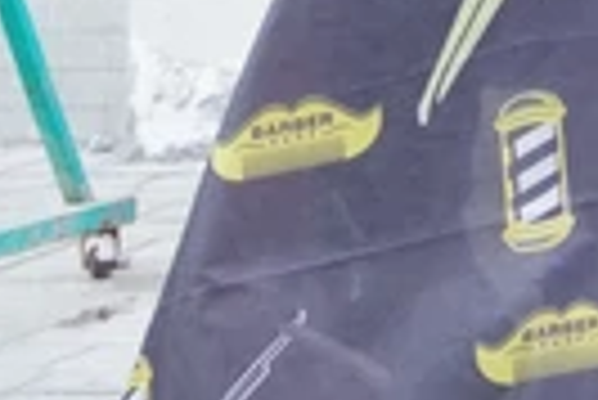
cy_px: -613
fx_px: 3093
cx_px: 1571
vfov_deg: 6.9
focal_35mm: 186
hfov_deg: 9.5
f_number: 7.1
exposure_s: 1/160
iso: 3200
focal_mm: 21
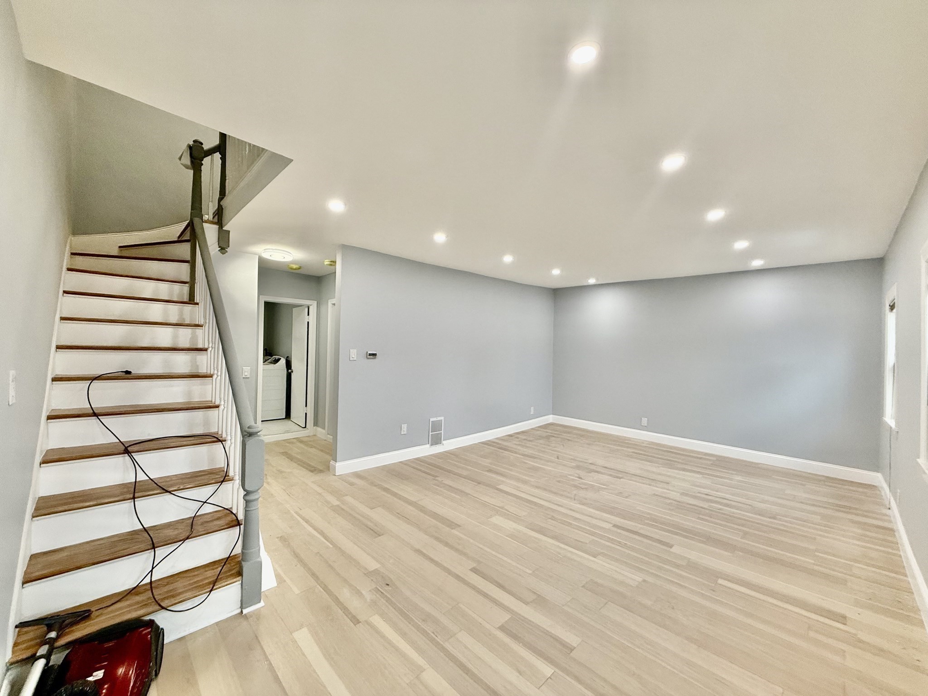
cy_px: 348
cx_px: 464
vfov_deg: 85.7
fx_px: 375
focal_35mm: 14
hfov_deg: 102.1
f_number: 2.2
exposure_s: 1/120
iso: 160
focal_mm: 2.22
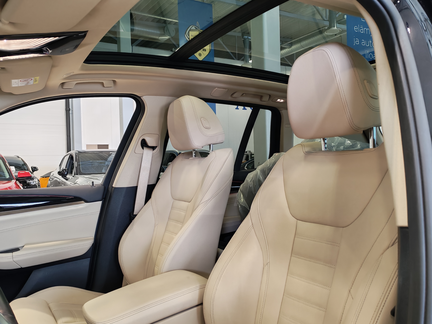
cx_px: 216
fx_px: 387
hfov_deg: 58.4
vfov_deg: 45.4
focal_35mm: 31
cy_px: 162
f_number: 1.9
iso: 640
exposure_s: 1/100
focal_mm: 6.12
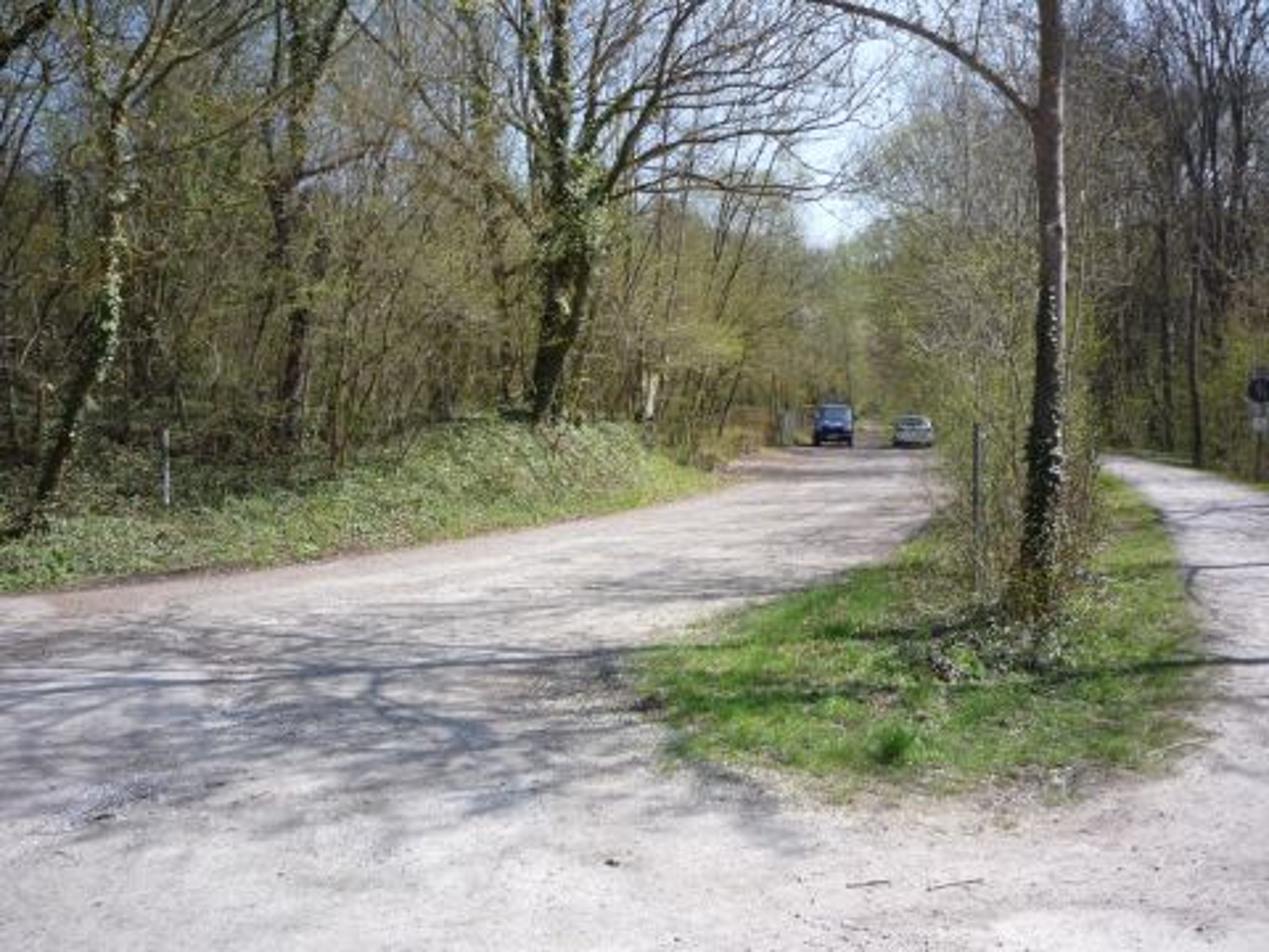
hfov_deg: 56.8
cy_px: 476
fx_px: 1173
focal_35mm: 32
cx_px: 634
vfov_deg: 44.2
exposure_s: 1/400
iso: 100
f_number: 4
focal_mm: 5.2
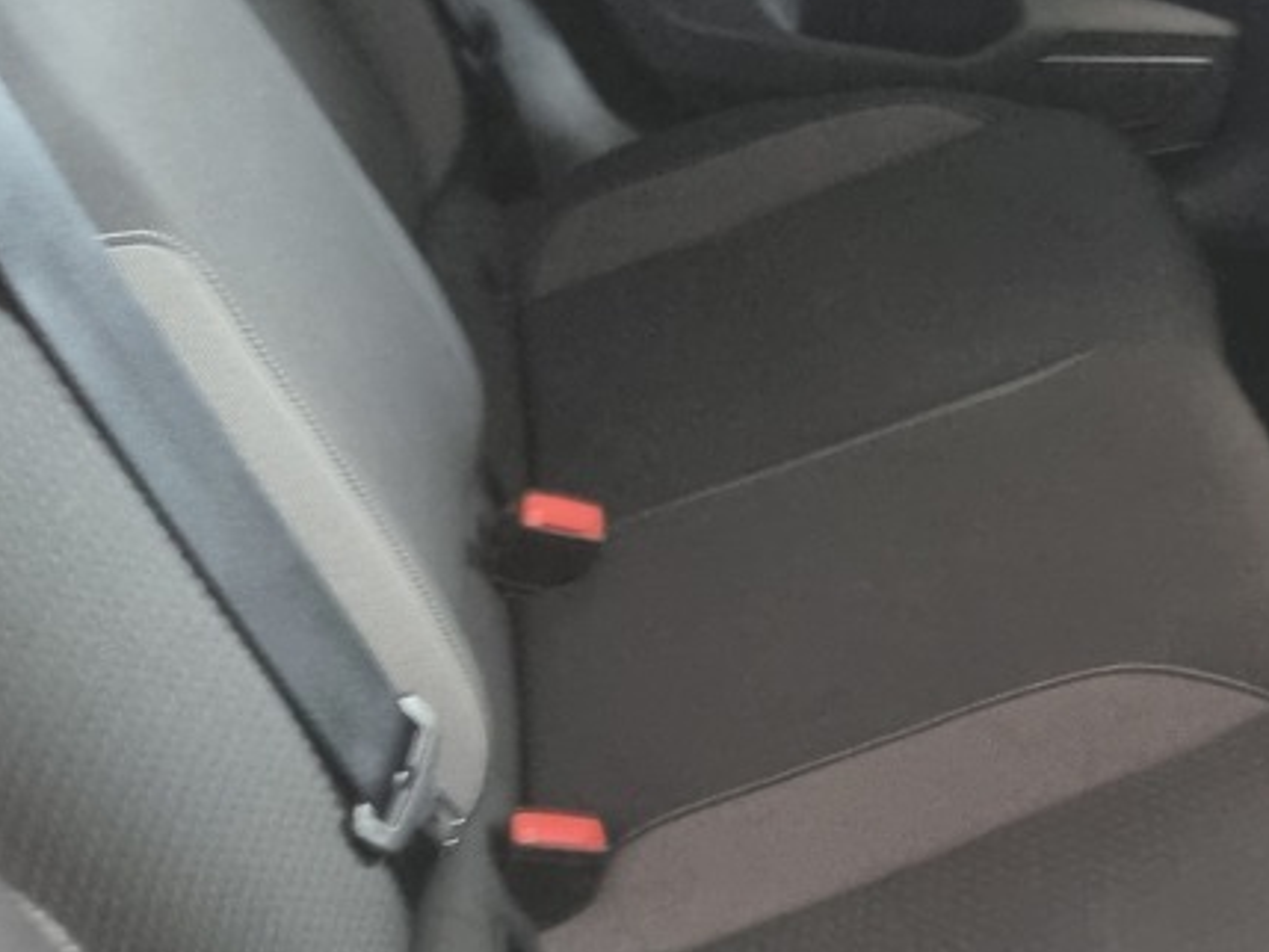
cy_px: 361
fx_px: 2274
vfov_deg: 23.6
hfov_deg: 30.2
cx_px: 1071
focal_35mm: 62
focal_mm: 5.4
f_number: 1.8
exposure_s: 1/25
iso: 640
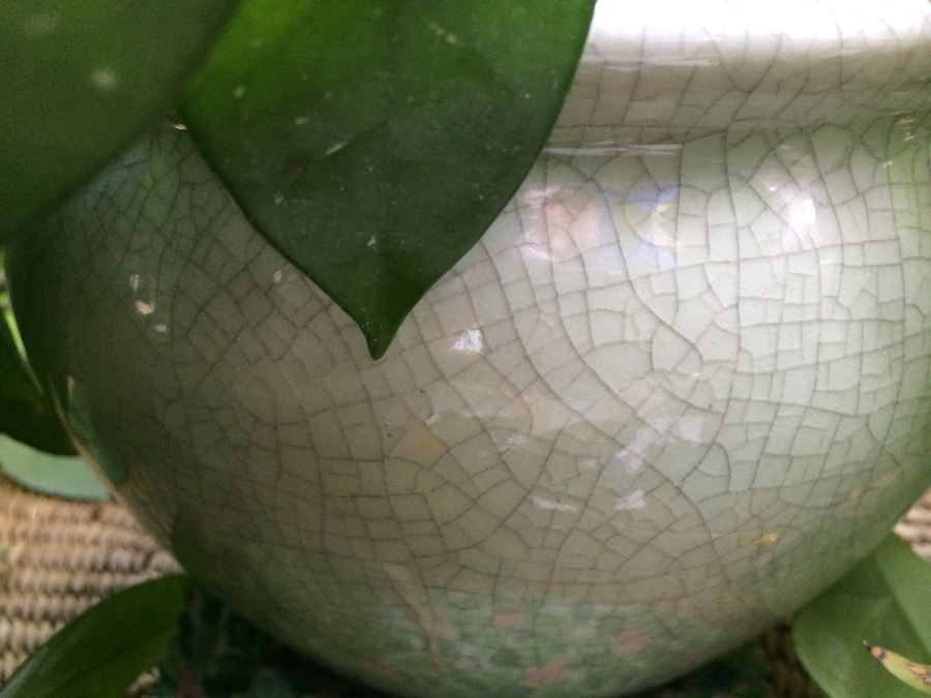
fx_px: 807
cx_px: 466
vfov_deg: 46.8
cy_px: 349
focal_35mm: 30
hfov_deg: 60.0
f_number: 2.2
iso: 160
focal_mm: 4.12
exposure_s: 1/30
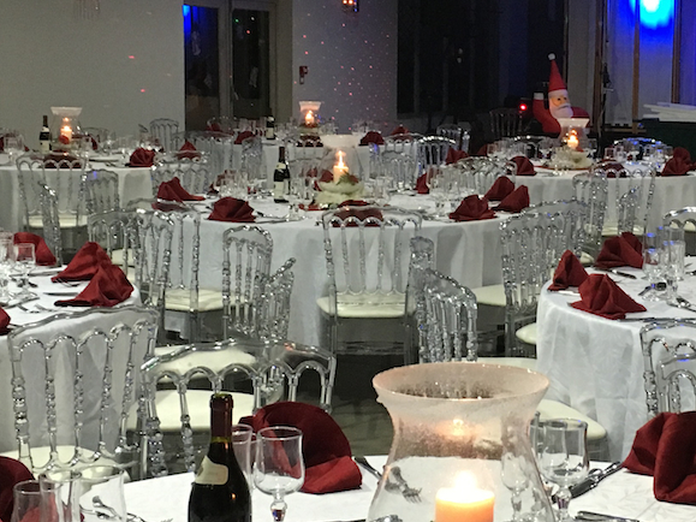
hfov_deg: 27.2
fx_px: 1427
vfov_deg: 20.7
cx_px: 468
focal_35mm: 71
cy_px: 234
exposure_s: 1/33
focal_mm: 4.15
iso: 250
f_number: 2.2
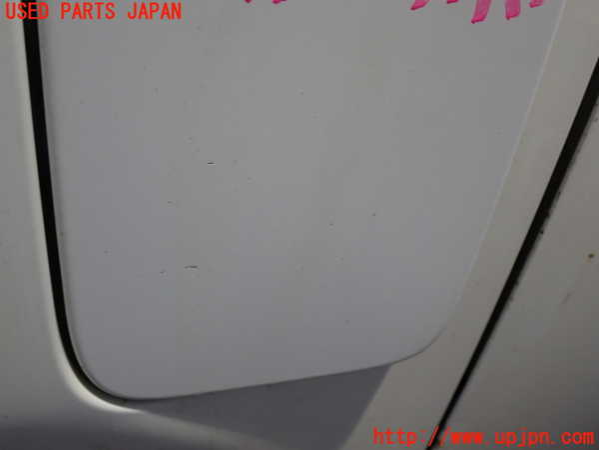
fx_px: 658
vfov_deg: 37.7
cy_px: 225
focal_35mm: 38
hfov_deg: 49.0
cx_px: 300
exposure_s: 1/40
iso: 250
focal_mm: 6.83
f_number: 2.7
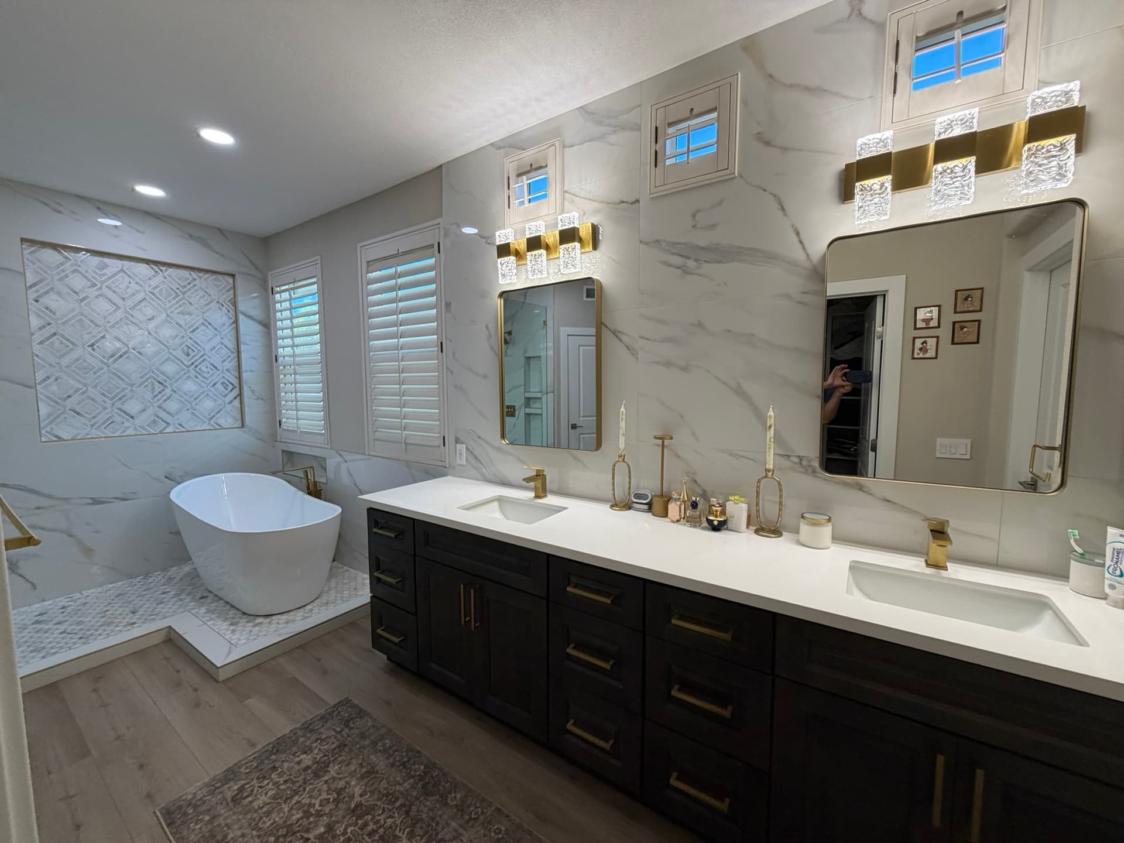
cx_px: 562
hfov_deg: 102.1
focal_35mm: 14
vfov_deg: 85.7
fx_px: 455
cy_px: 422
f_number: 2.2
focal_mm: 2.22
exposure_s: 1/120
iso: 125
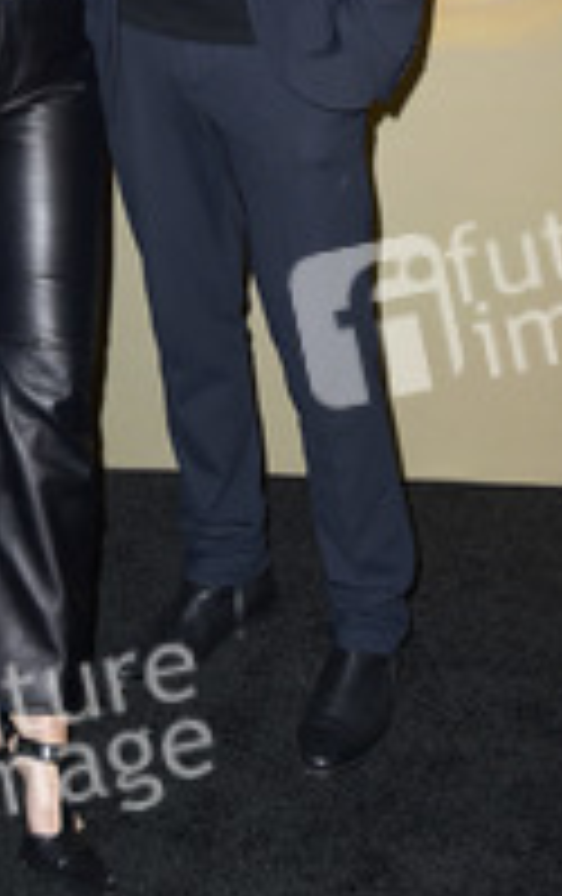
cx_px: 115
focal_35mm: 90
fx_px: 2198
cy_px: 77
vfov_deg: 22.4
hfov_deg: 14.5
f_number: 6.3
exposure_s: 1/250
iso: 320
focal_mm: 44
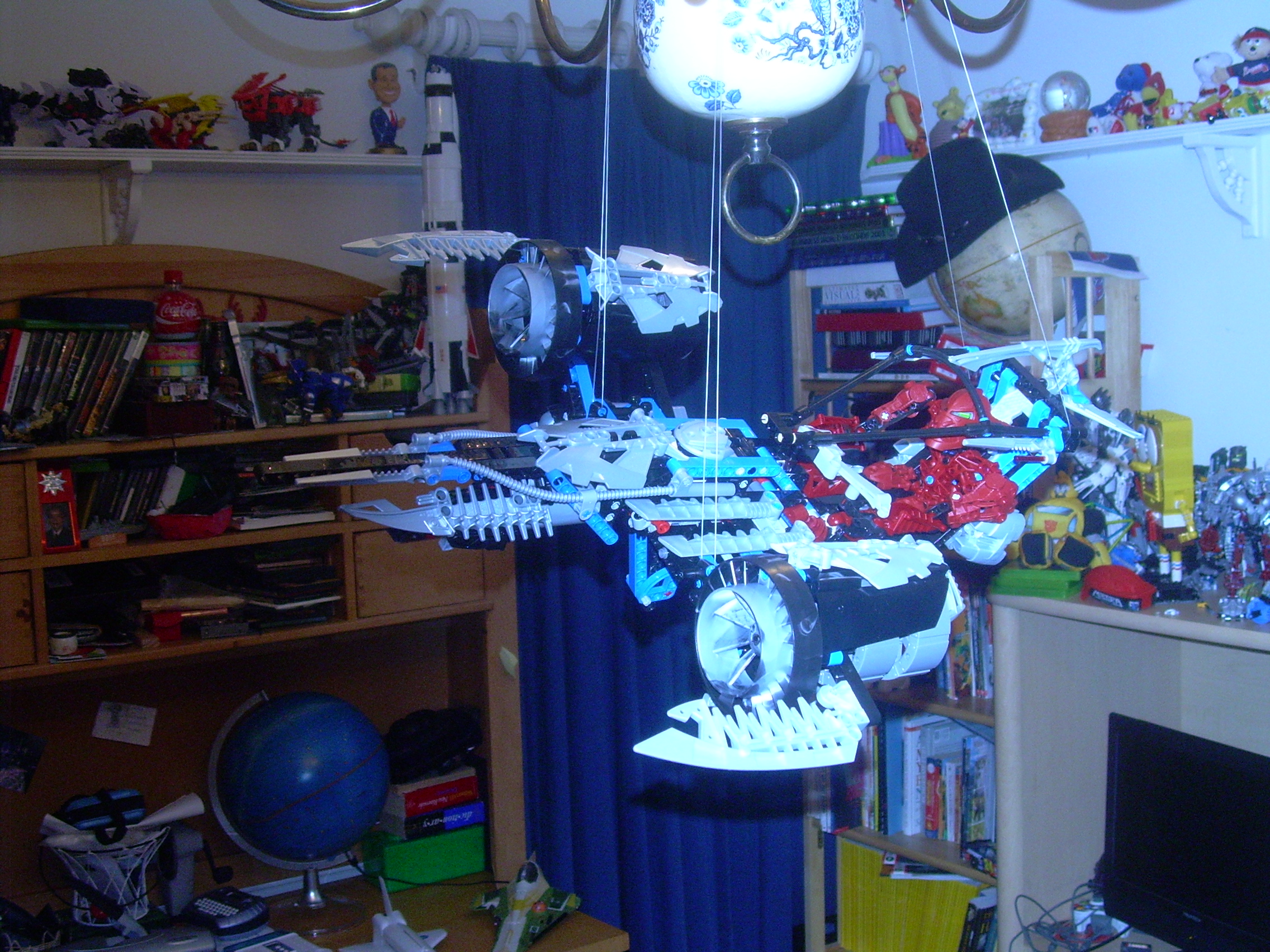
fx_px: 1724
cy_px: 476
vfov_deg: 30.9
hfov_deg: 40.4
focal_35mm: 47
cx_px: 635
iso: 200
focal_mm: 7.7
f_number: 3
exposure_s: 1/60
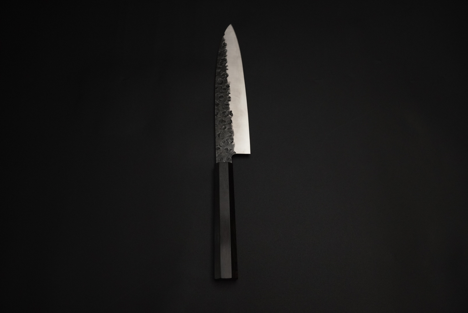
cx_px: 234
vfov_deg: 39.4
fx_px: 437
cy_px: 156
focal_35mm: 34
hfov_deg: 56.3
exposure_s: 1/160
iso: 1250
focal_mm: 22.4
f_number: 5
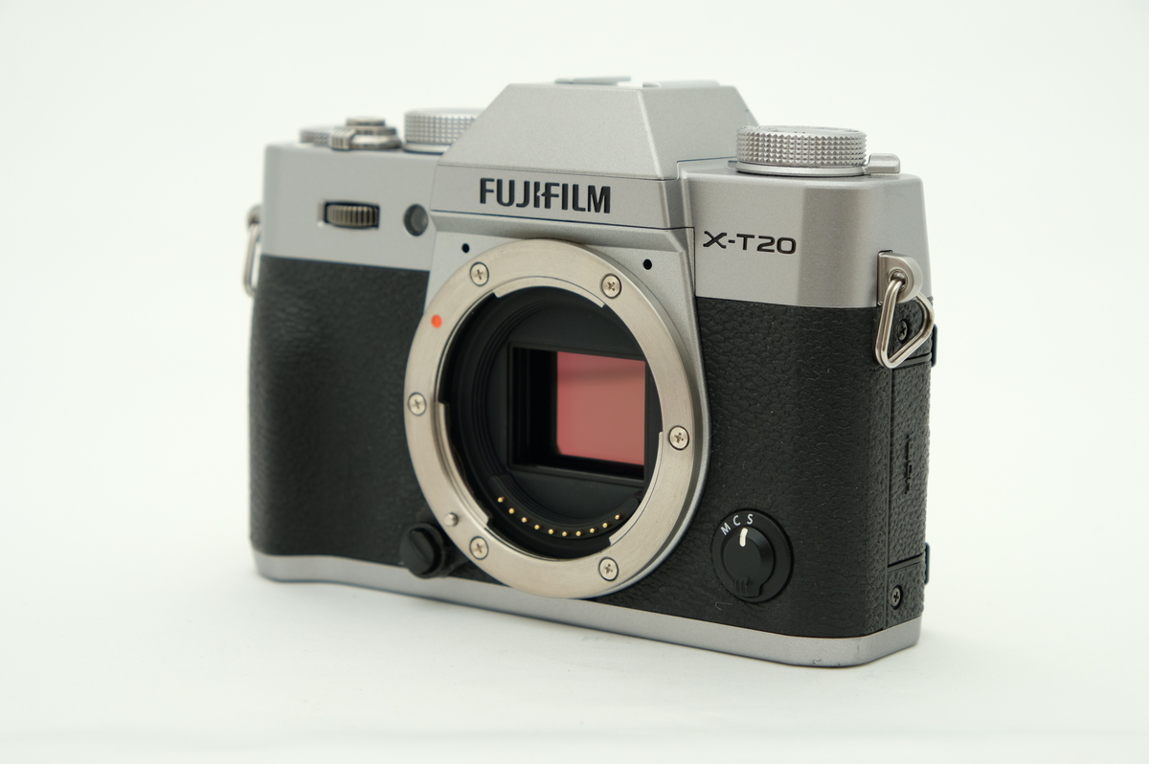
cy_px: 382
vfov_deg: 16.4
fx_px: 2647
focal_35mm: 83
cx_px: 574
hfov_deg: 24.5
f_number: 8
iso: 200
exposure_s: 1/125
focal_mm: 55
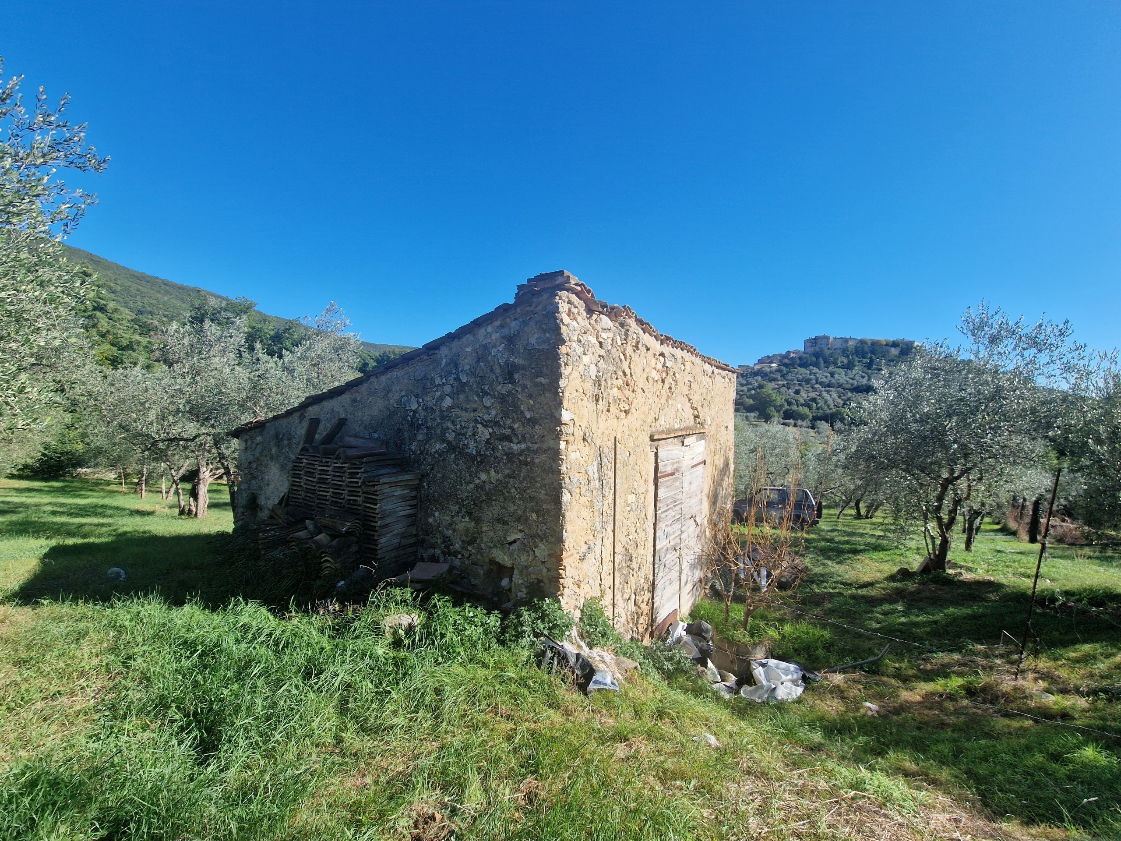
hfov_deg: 106.2
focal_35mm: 13
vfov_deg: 89.9
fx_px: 421
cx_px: 560
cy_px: 420
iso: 50
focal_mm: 2.2
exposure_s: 1/1824
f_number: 2.2
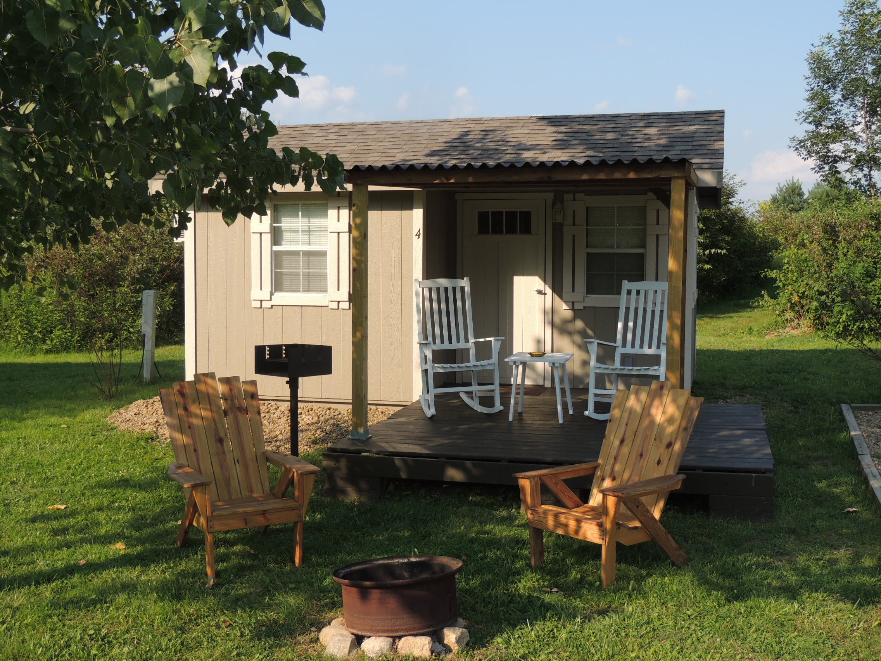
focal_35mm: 40
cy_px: 330
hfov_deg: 46.8
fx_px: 1018
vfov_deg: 36.0
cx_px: 440
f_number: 3.3
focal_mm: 7.1
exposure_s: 1/800
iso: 100
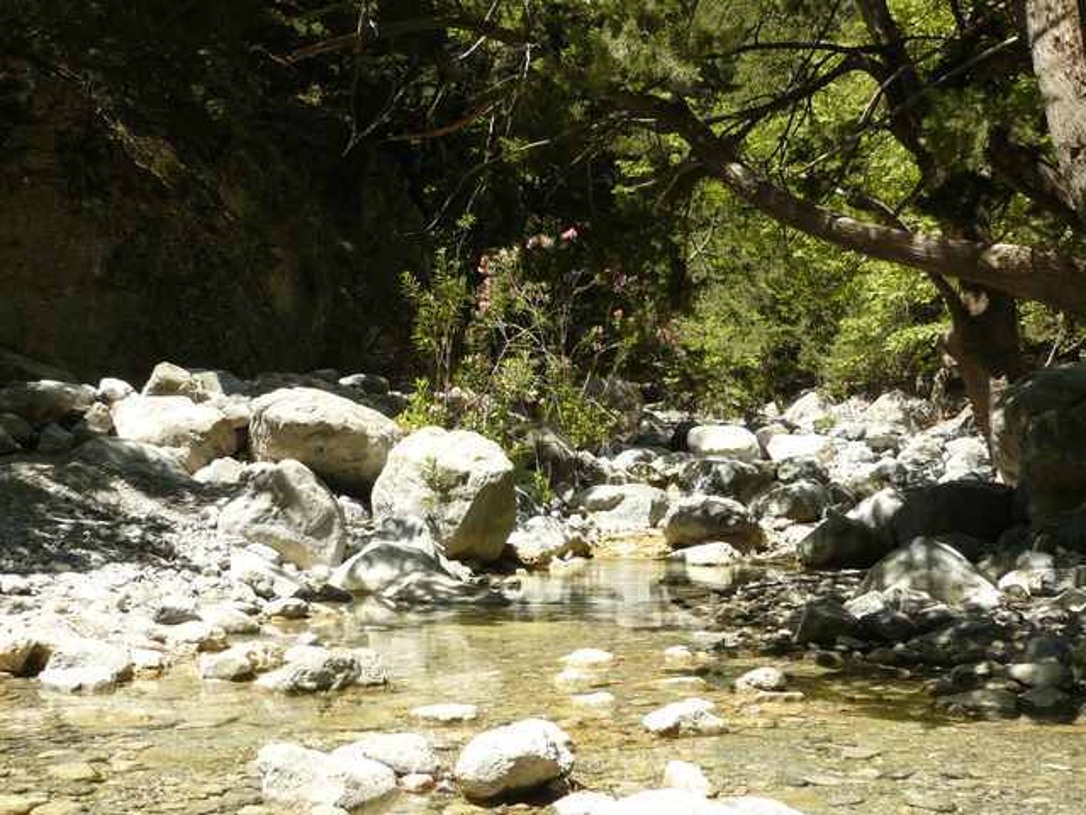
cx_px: 543
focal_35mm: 36
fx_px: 1129
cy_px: 408
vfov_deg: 39.7
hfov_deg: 51.4
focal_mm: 6
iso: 100
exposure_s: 1/250
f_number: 4.5
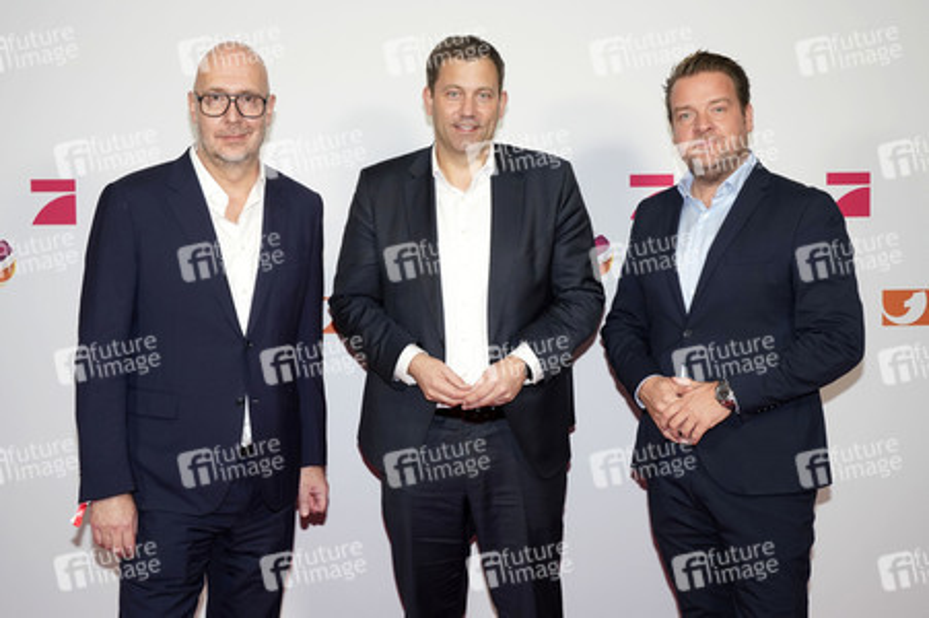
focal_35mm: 42
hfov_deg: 46.4
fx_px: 1083
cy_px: 309
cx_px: 464
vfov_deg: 31.8
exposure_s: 1/125
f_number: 8
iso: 640
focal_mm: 42
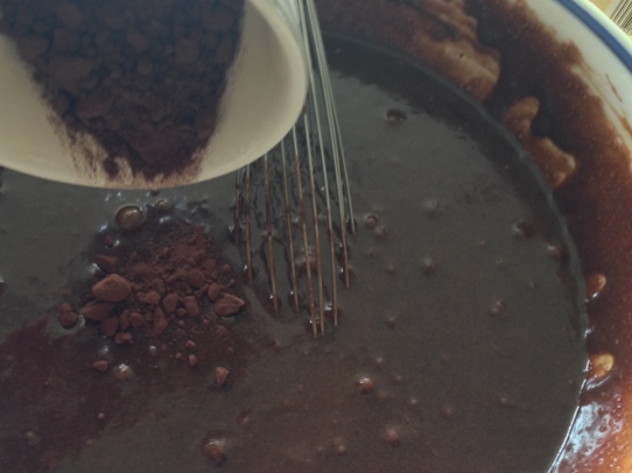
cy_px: 255
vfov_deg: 36.8
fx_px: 712
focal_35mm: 39
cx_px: 274
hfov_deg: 47.8
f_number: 2.4
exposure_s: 1/20
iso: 160
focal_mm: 4.12
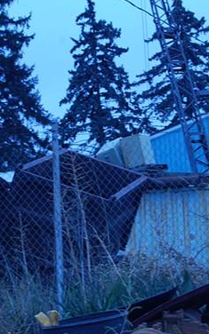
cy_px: 151
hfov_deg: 9.7
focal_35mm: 135
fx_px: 1230
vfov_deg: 15.5
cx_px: 120
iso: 200
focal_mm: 52
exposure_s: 1/20
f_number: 7.1
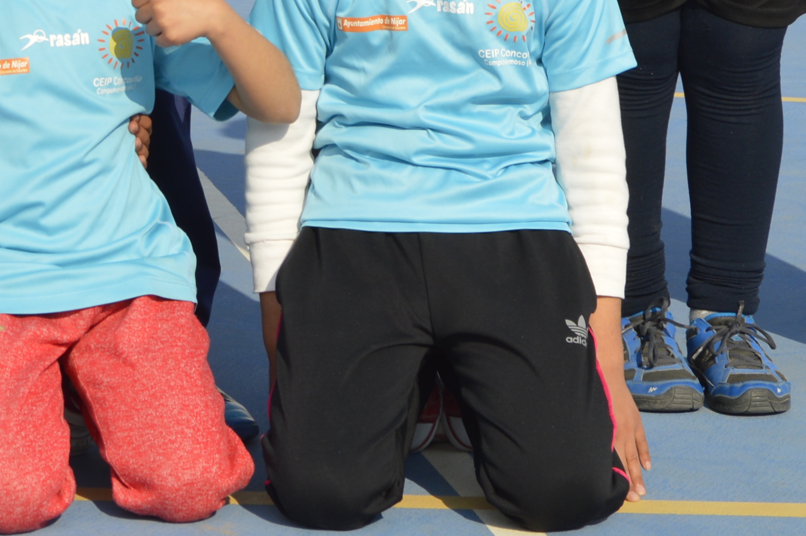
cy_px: -177
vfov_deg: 8.3
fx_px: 3641
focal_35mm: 163
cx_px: -18
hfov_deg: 12.5
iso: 100
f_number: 9
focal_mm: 31
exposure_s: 1/320
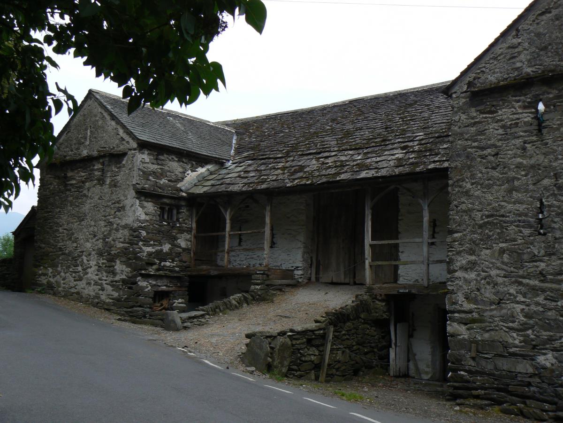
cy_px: 212
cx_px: 282
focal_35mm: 42
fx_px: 683
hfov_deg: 44.8
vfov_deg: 34.3
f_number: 5.6
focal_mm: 7
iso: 80
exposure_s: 1/250
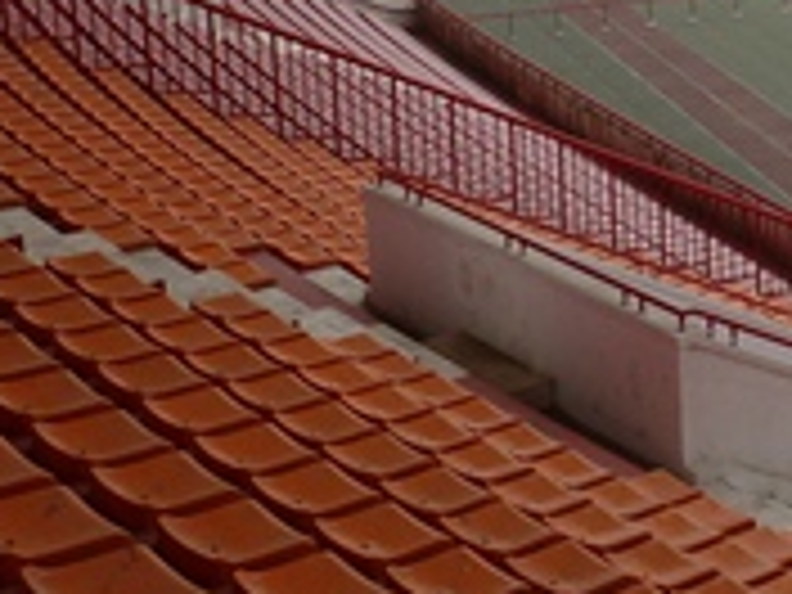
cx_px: 940
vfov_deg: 17.0
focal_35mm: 85
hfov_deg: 21.4
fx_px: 1945
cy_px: 18
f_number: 4
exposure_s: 1/160
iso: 80
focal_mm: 4.1
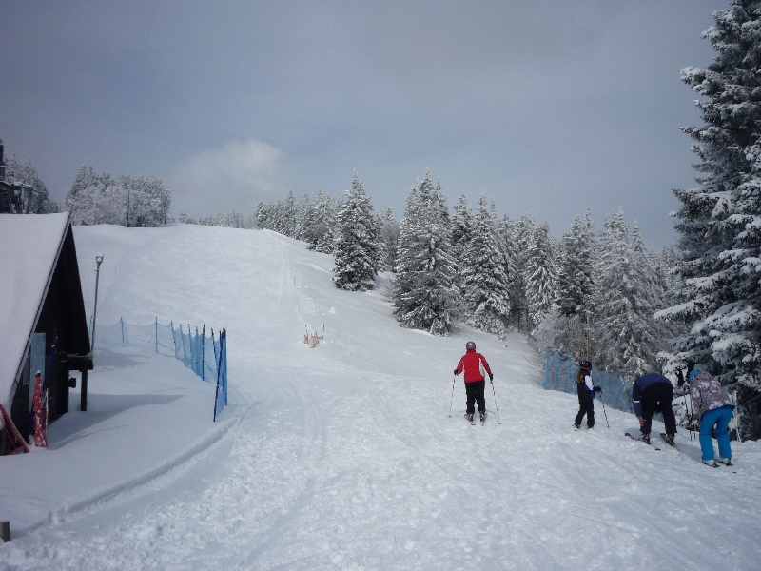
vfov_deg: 44.2
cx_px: 380
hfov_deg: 56.8
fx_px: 703
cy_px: 286
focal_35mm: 32
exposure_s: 1/800
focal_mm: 5.2
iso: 100
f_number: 7.1
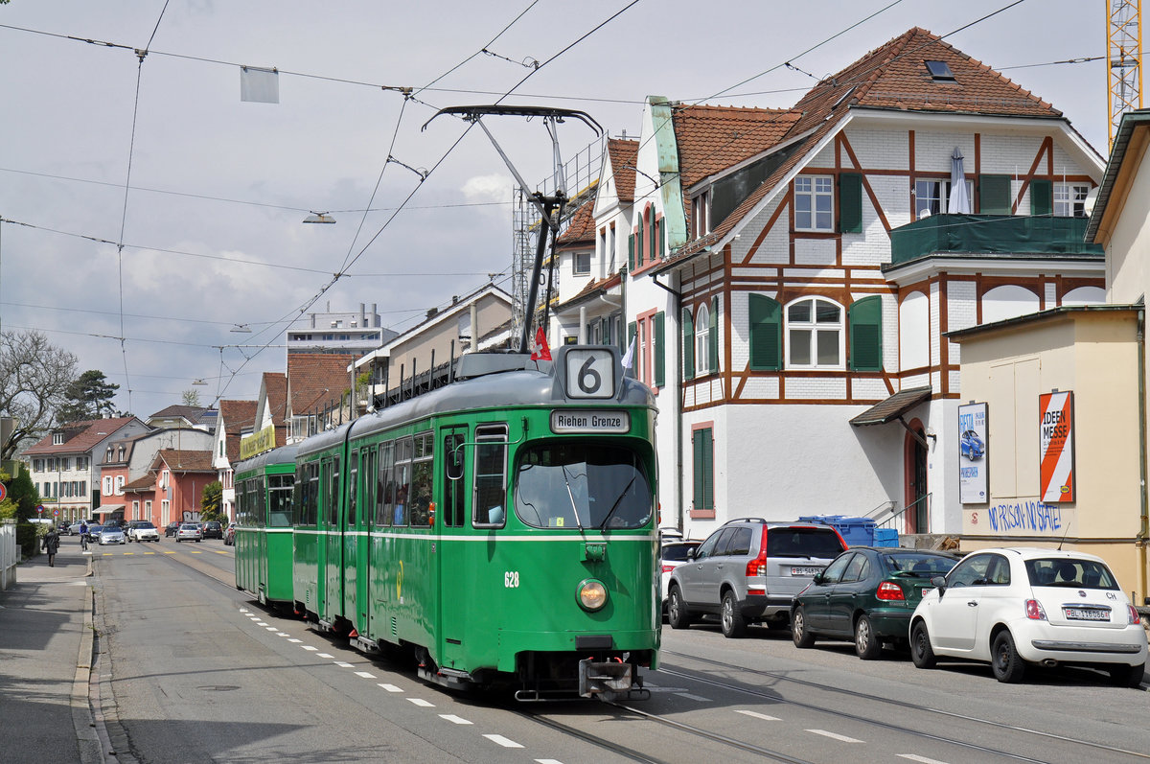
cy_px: 382
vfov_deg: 19.7
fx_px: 2201
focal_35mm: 69
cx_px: 575
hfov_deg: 29.3
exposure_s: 1/1000
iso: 400
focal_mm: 46
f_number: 9
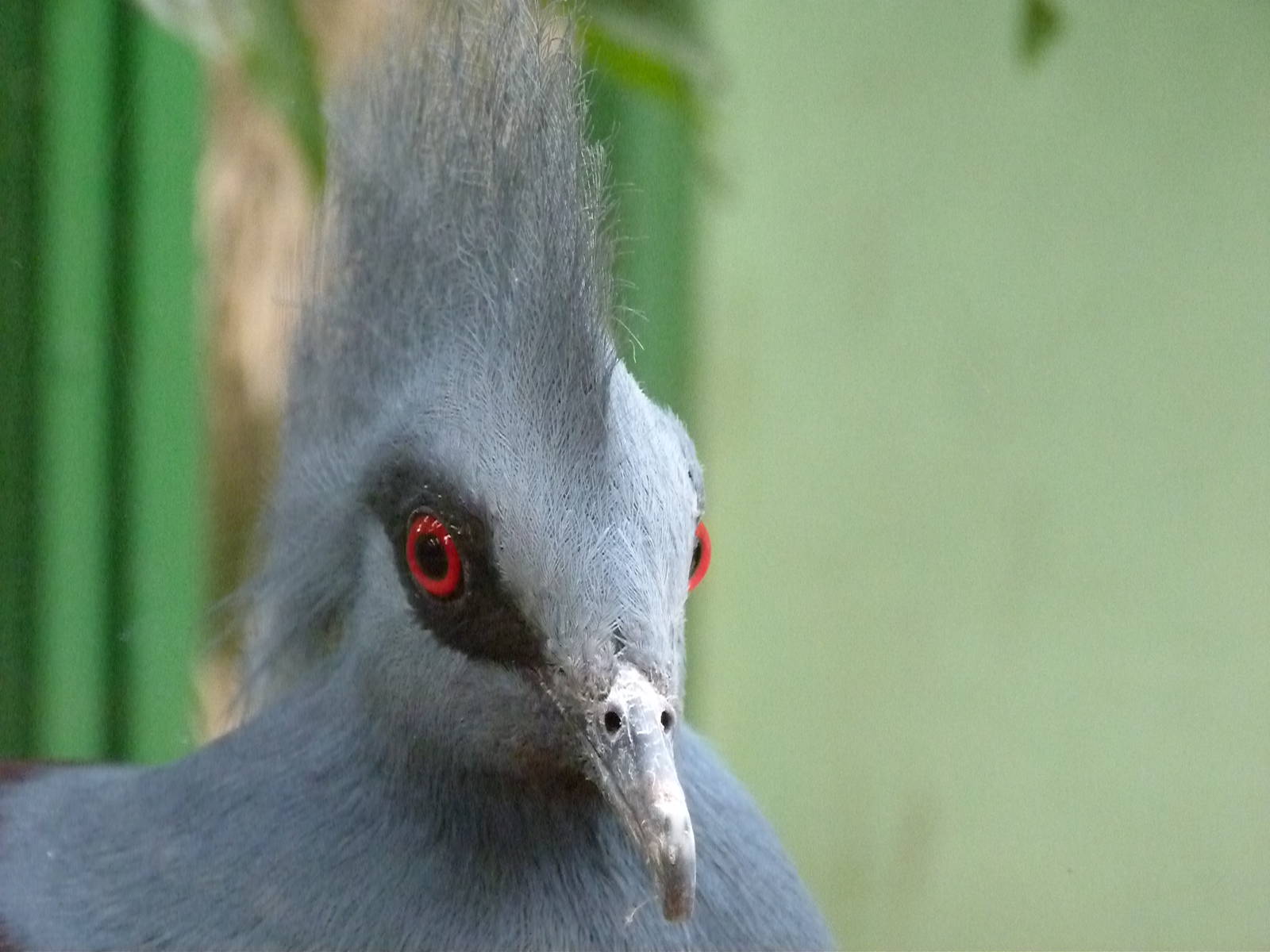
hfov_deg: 11.2
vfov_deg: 8.4
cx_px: 635
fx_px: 6494
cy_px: 476
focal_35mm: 177
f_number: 4
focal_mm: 31.9
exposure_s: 1/160
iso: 1600
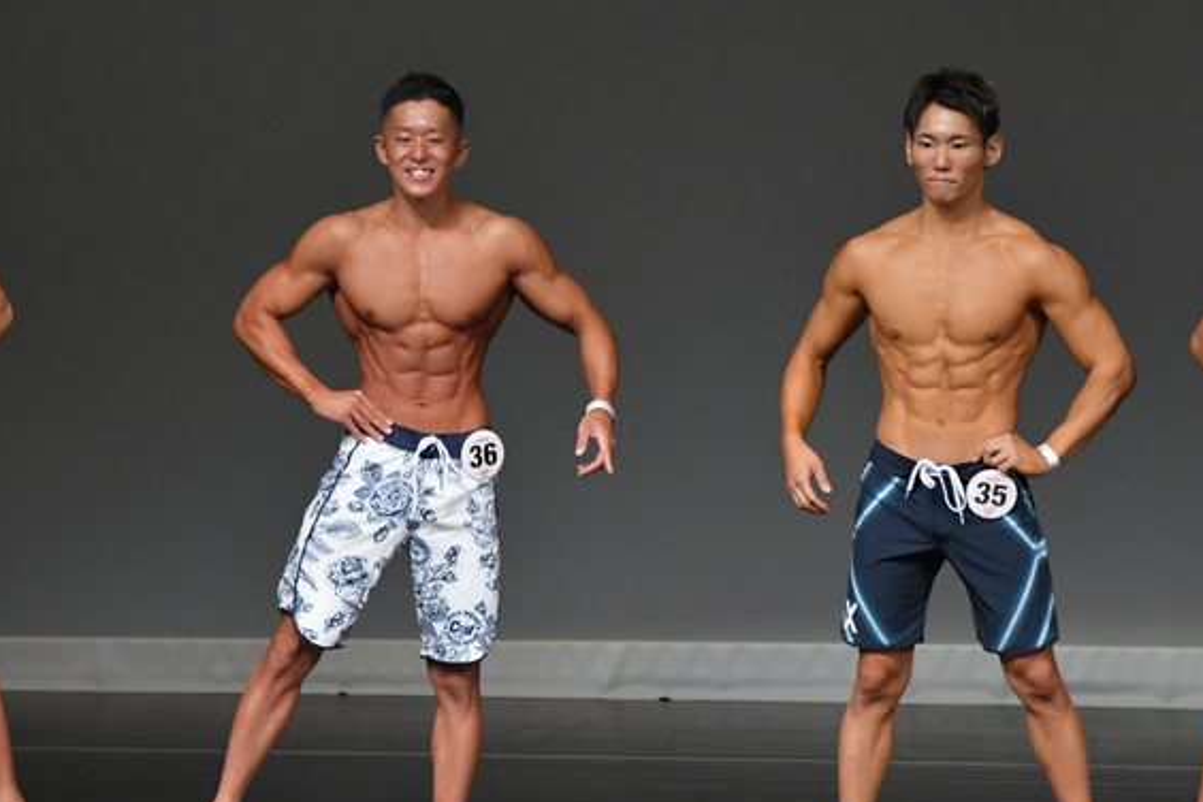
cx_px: 615
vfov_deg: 2.9
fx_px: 15838
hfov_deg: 4.3
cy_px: 427
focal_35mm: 474
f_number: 5.6
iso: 4000
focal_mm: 230
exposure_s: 1/400
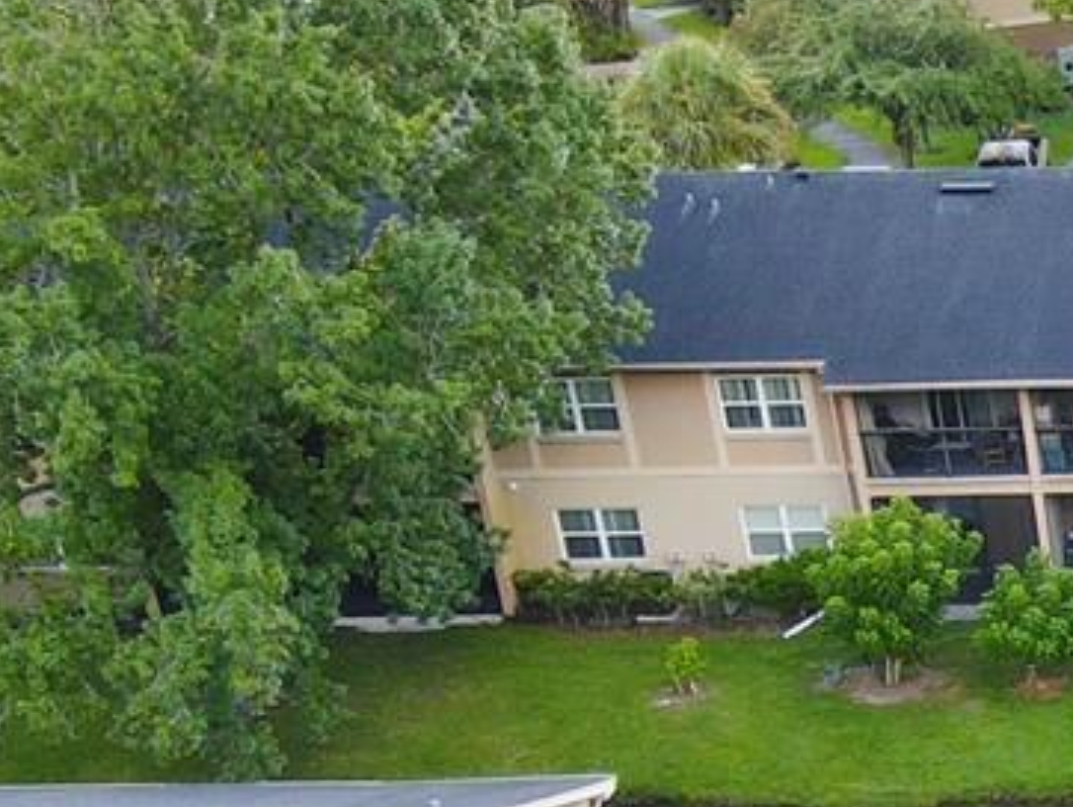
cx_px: 2105
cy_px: 1163
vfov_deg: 13.3
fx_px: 3288
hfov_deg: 15.2
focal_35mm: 106
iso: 100
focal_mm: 4.5
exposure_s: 1/30
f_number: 2.8
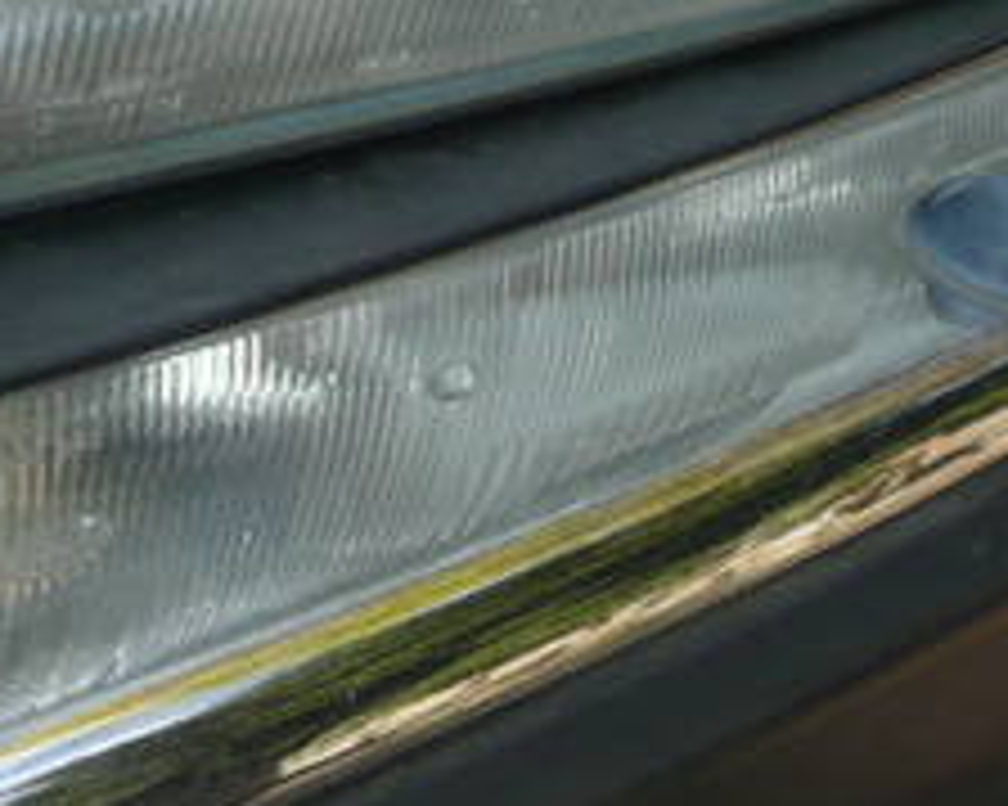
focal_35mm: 78
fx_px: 2326
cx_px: 144
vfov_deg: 18.2
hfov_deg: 23.9
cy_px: -257
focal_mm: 4.6
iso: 100
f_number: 3.3
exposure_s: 1/400
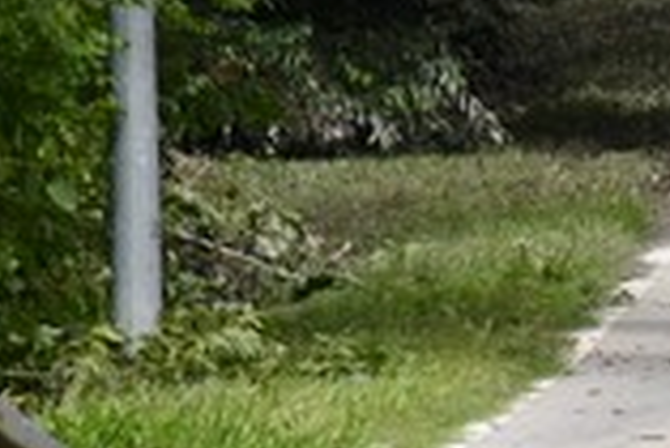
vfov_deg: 1.0
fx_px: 25483
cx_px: 1558
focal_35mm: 1368
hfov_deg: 1.5
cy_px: -207
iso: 100
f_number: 6.3
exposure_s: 1/250
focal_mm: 140
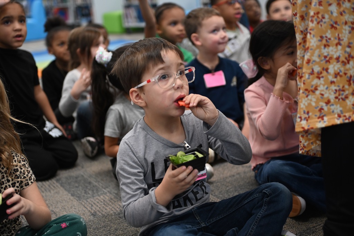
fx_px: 540
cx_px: 177
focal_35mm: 55
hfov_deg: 36.3
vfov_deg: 24.6
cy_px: 118
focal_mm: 55
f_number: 2.8
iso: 1600
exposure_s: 1/250
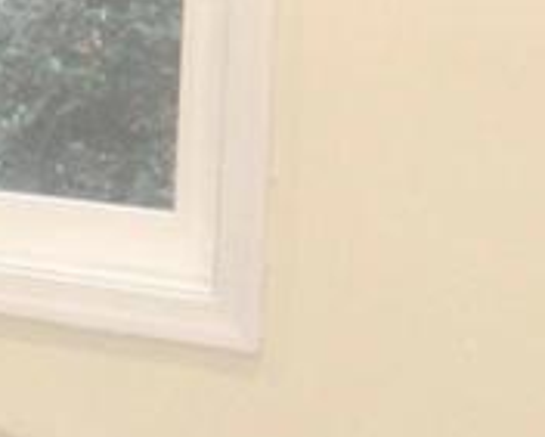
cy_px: -59
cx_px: -811
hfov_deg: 11.1
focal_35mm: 142
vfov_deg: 10.7
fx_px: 2292
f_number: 3.1
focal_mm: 4.5
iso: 110
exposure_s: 1/30
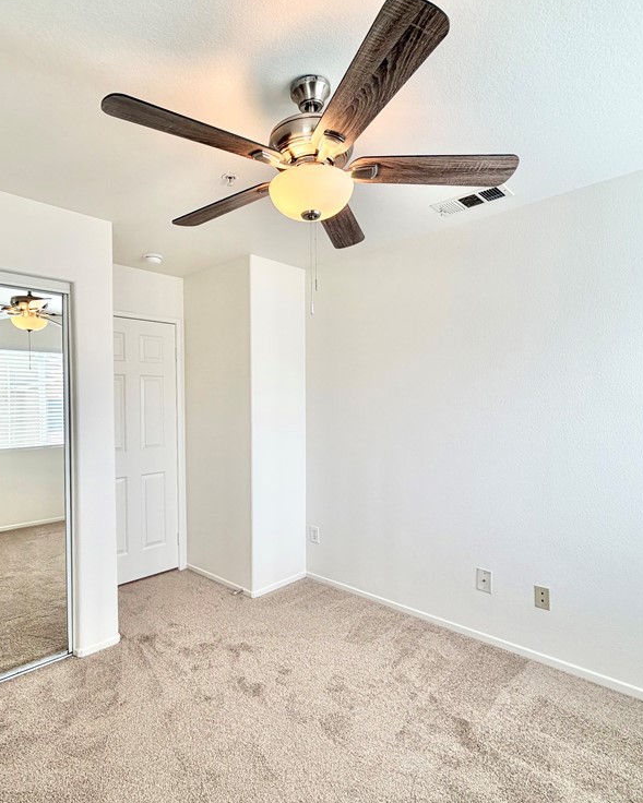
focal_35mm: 19
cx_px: 279
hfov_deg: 70.6
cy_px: 406
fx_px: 452
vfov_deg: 83.3
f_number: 2.2
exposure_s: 1/120
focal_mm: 2.22
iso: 40
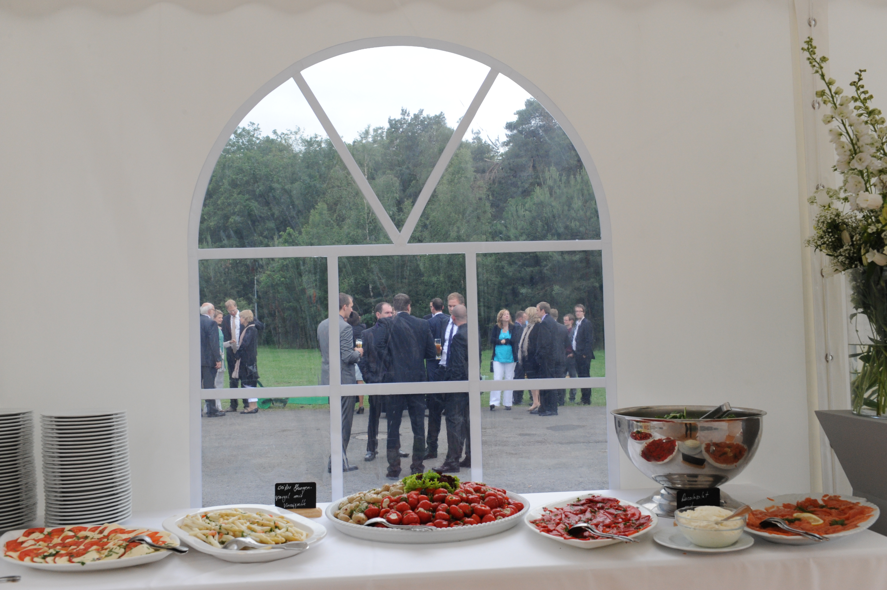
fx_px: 788
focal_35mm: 32
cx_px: 444
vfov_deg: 41.1
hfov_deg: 58.7
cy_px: 295
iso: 1600
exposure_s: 1/250
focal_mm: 32
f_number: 10
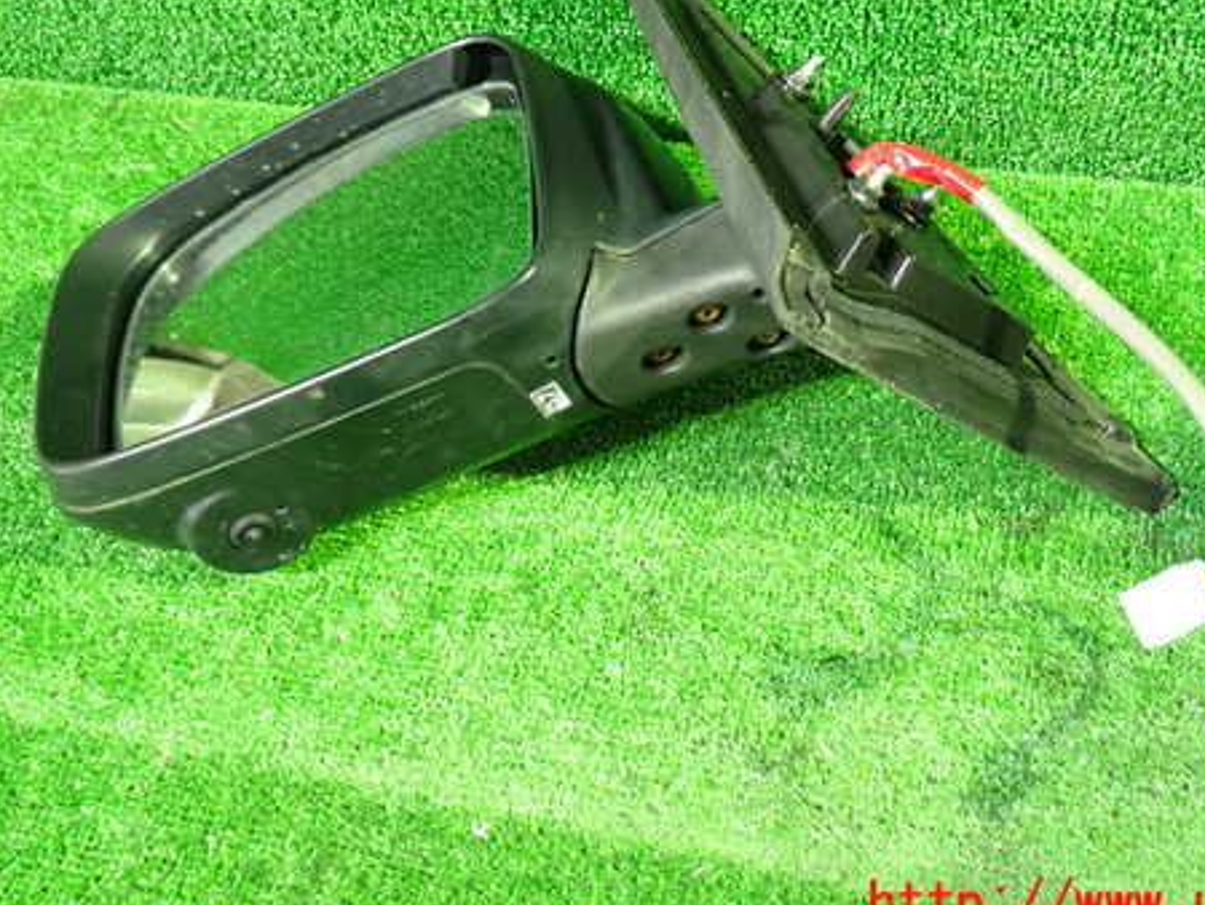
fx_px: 1393
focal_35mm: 40
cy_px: 337
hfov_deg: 46.7
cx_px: 669
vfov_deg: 35.8
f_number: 2.3
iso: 800
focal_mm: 5.4
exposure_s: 1/20
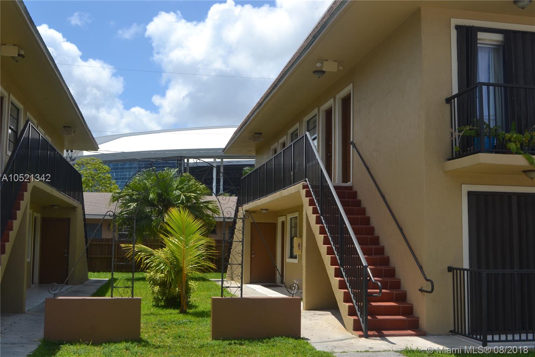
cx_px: 268
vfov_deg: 34.2
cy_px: 178
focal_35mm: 39
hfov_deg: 49.6
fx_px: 579
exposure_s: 1/200
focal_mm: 26
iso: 100
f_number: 9
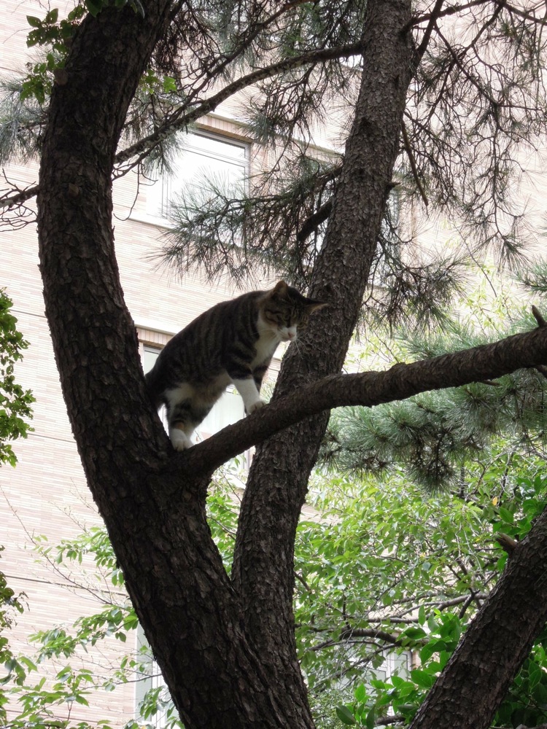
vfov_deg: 19.6
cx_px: 274
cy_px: 364
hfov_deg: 14.8
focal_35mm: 100
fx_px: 2107
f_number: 5.5
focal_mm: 17.9
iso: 400
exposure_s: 1/100
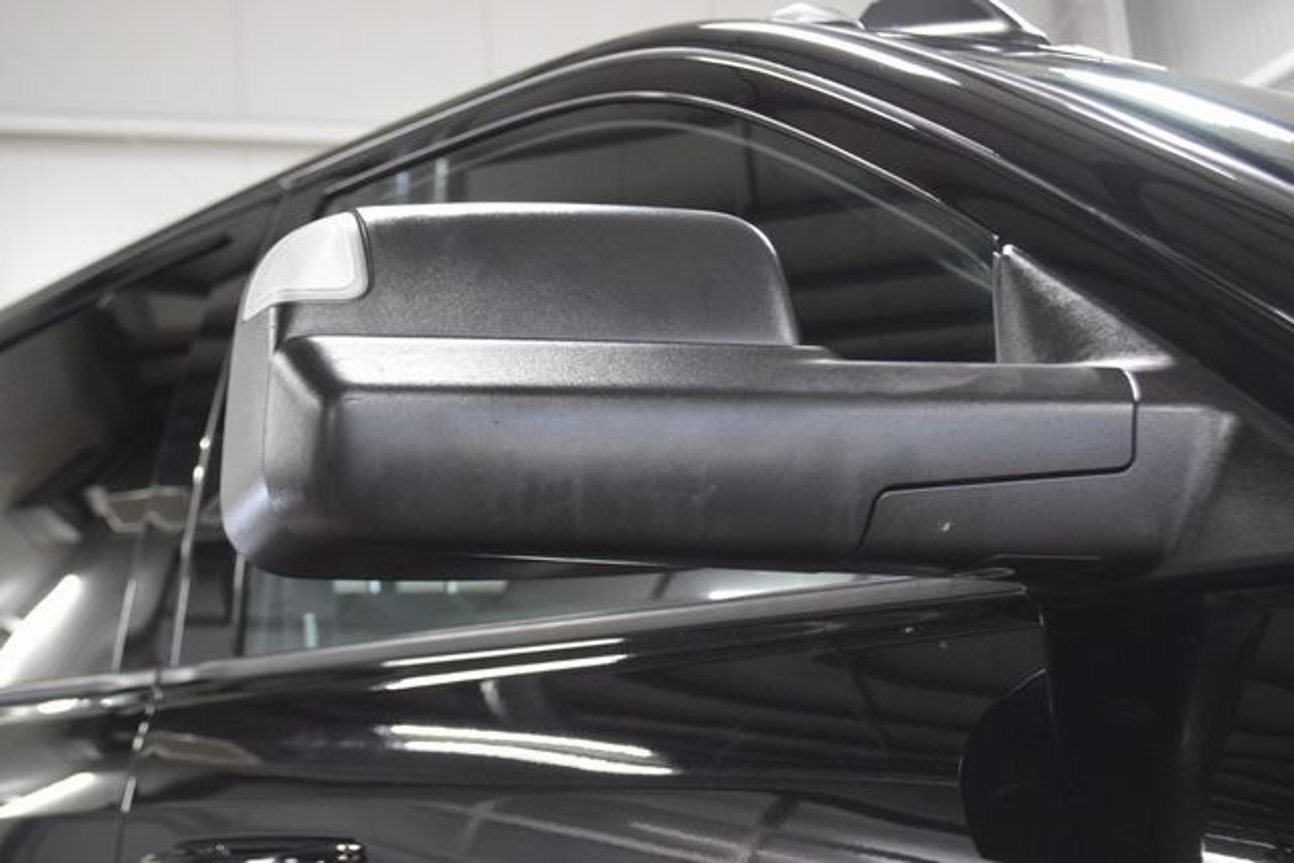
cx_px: 647
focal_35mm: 52
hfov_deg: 37.8
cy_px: 432
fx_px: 1887
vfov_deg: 25.8
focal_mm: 35
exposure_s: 1/60
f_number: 5
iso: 2500
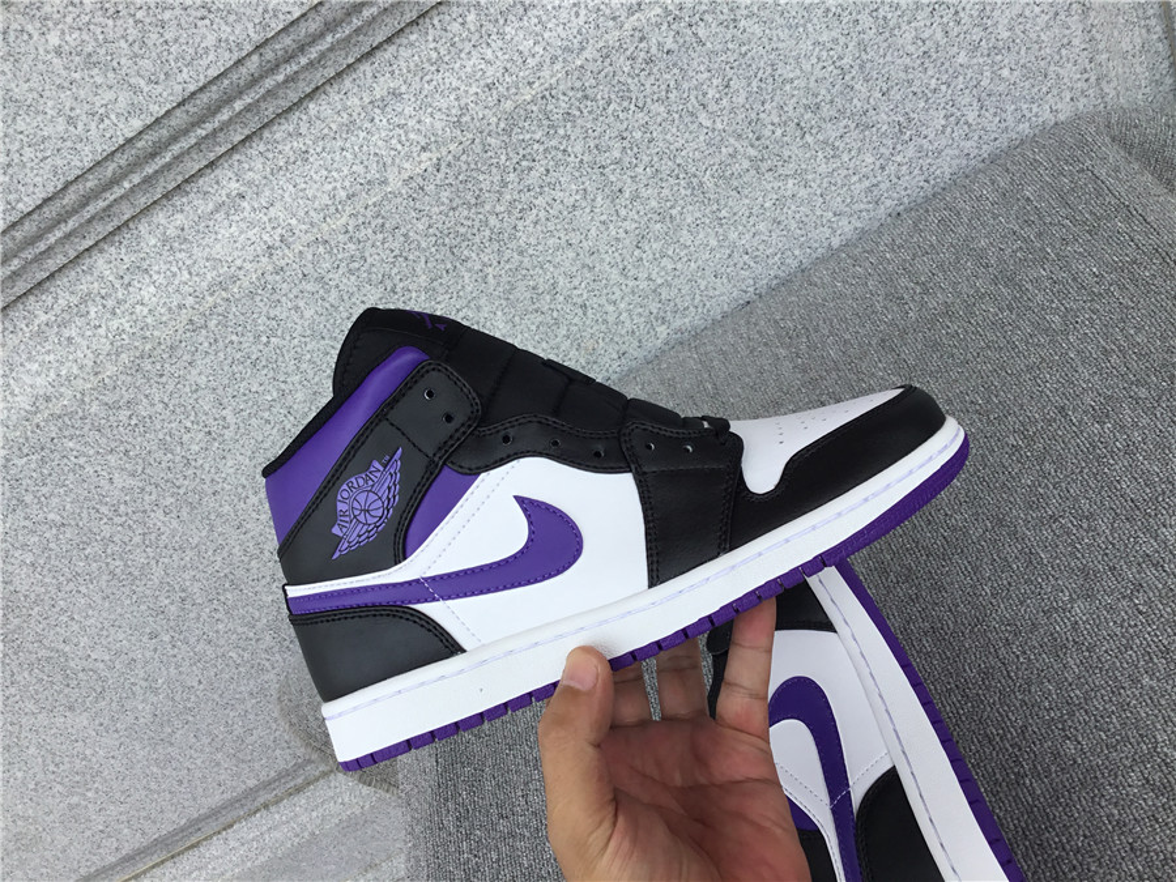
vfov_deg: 45.4
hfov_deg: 58.4
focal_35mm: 31
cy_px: 441
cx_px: 588
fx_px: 1053
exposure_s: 1/458
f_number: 2.4
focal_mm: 3.3
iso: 25
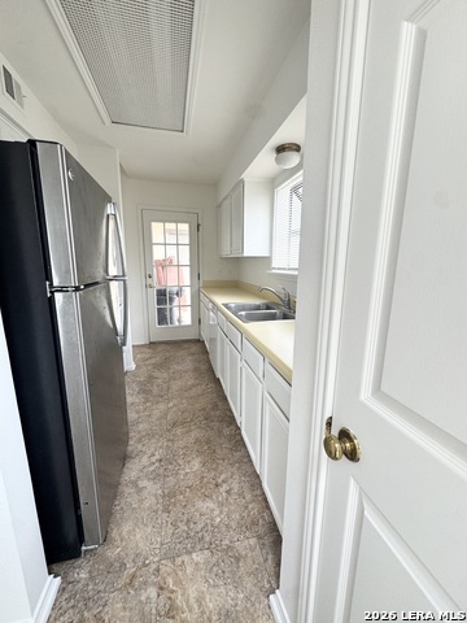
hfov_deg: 85.7
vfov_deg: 102.1
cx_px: 234
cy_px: 312
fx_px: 252
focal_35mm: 14
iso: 125
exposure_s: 1/120
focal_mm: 2.22
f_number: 2.2
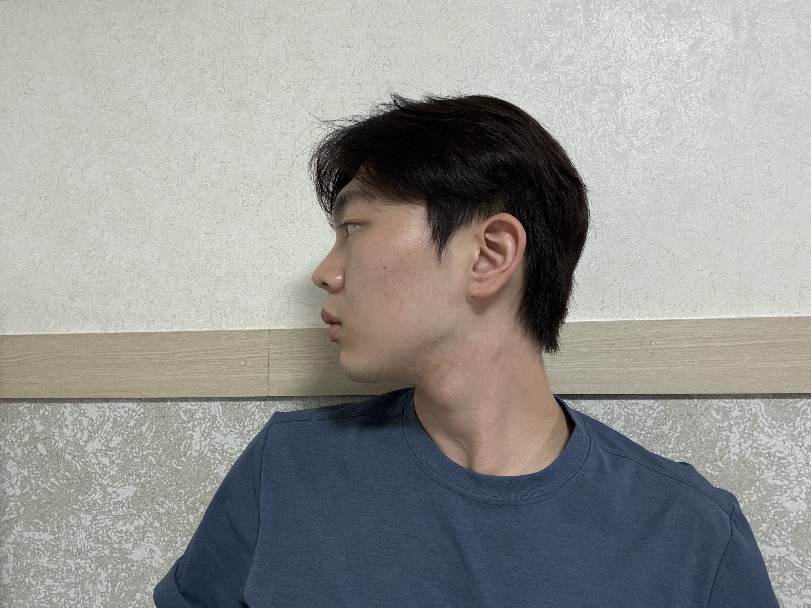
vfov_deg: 58.9
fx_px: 539
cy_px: 304
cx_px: 406
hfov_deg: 73.9
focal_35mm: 23
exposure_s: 1/60
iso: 200
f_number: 1.9
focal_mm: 2.69
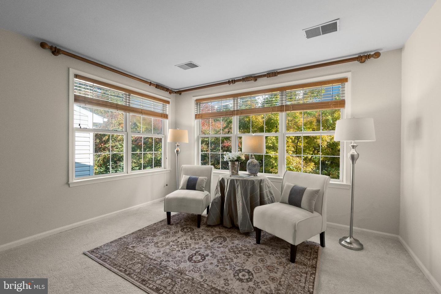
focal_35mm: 15
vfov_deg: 77.3
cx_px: 220
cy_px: 147
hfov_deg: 100.4
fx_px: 184
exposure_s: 1/40
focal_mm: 10
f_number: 9
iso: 800
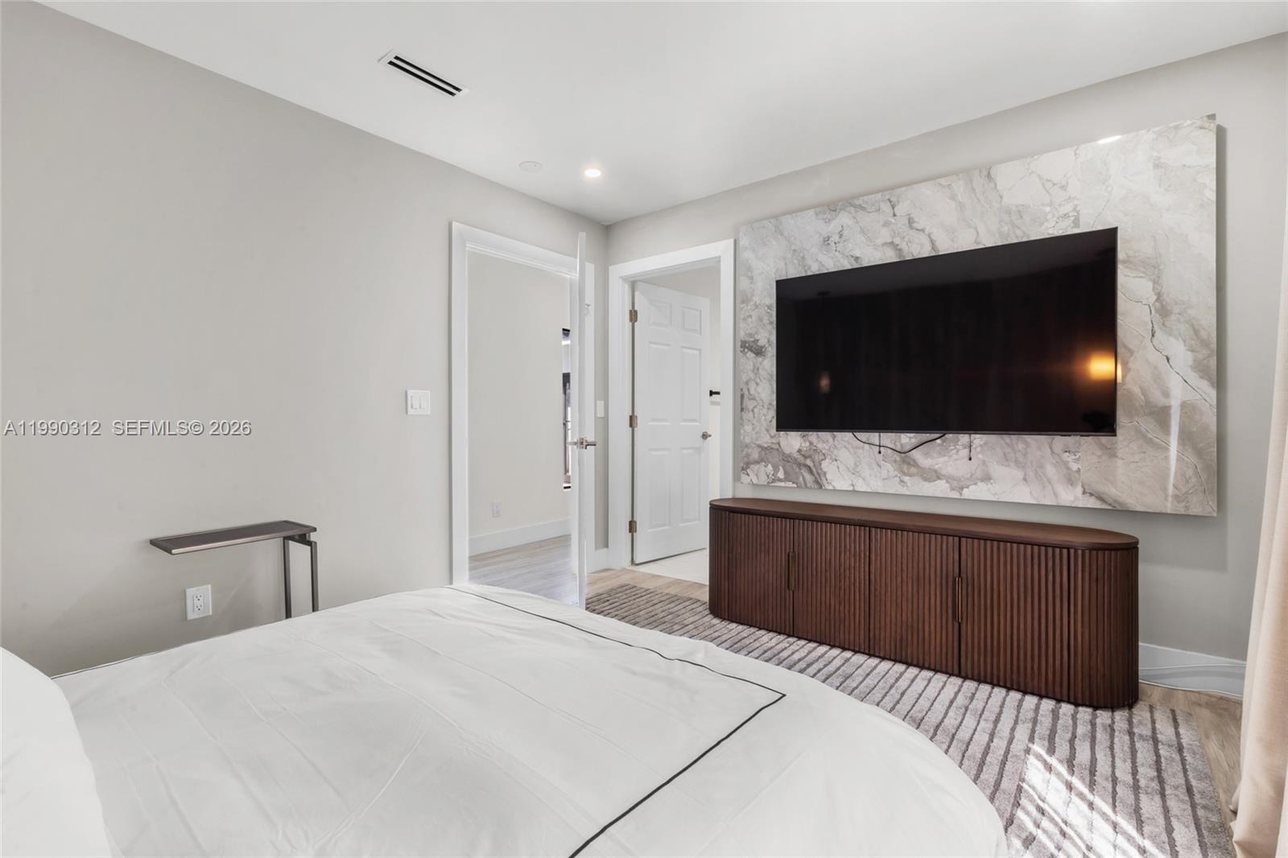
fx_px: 572
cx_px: 644
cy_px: 429
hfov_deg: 96.7
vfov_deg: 73.7
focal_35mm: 16
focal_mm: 16
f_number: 16
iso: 250
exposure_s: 1/1.67
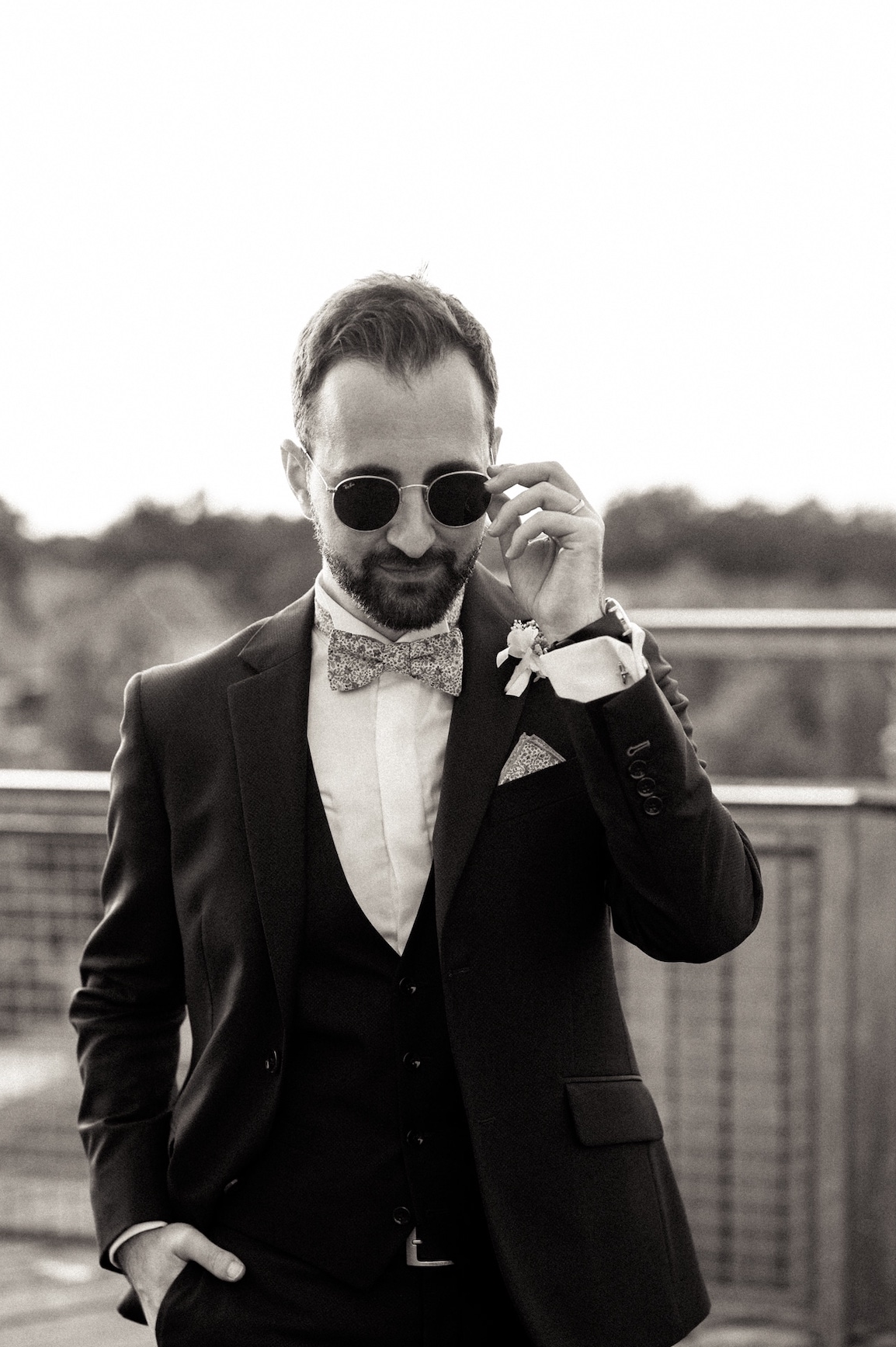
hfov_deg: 20.9
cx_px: 380
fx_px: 2430
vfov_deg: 30.8
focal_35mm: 65
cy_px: 868
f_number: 2.2
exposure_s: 1/500
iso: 200
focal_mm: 50
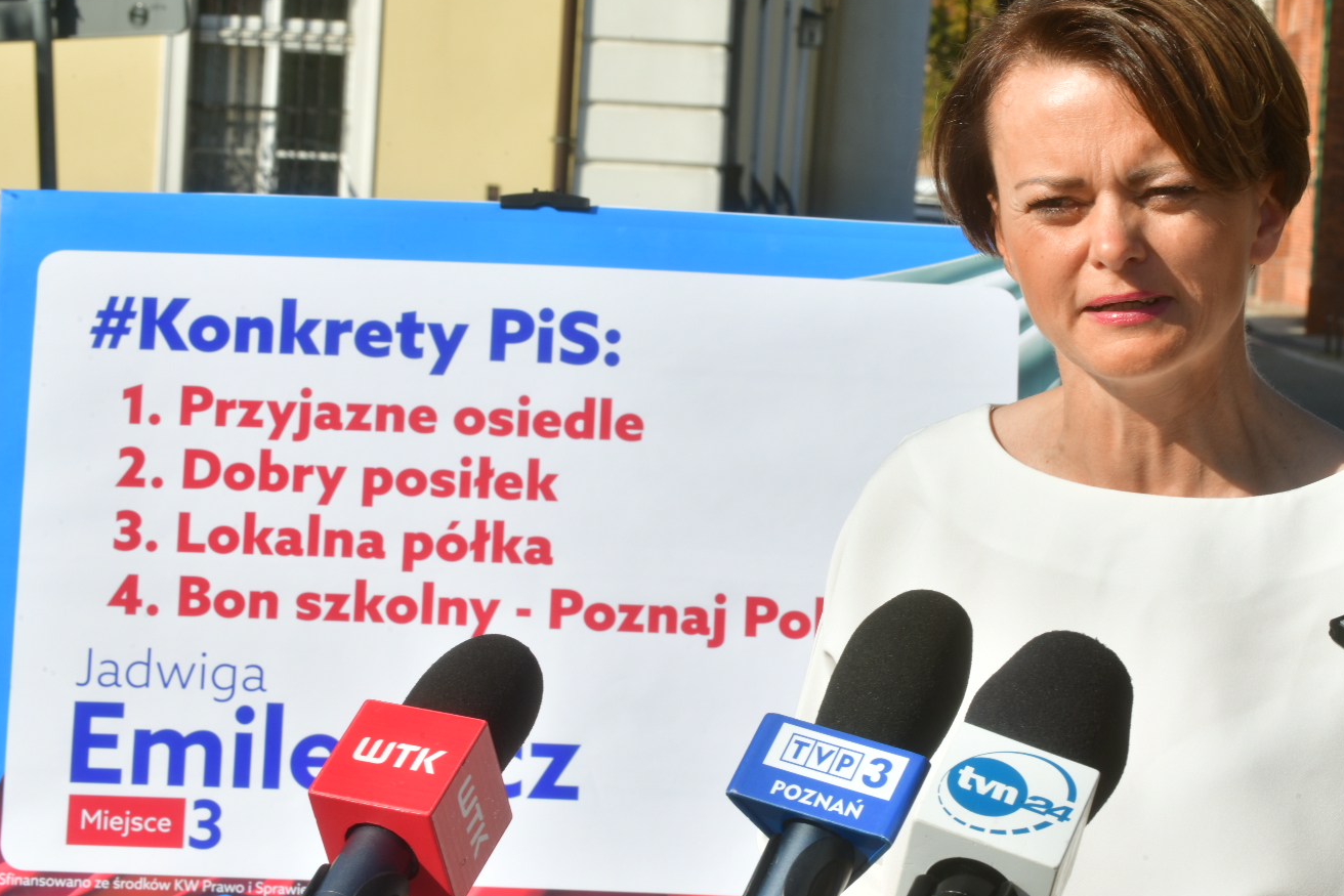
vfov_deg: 11.3
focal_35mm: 121
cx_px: 793
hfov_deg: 16.9
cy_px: 440
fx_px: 4518
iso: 110
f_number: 22
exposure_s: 1/60
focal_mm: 98
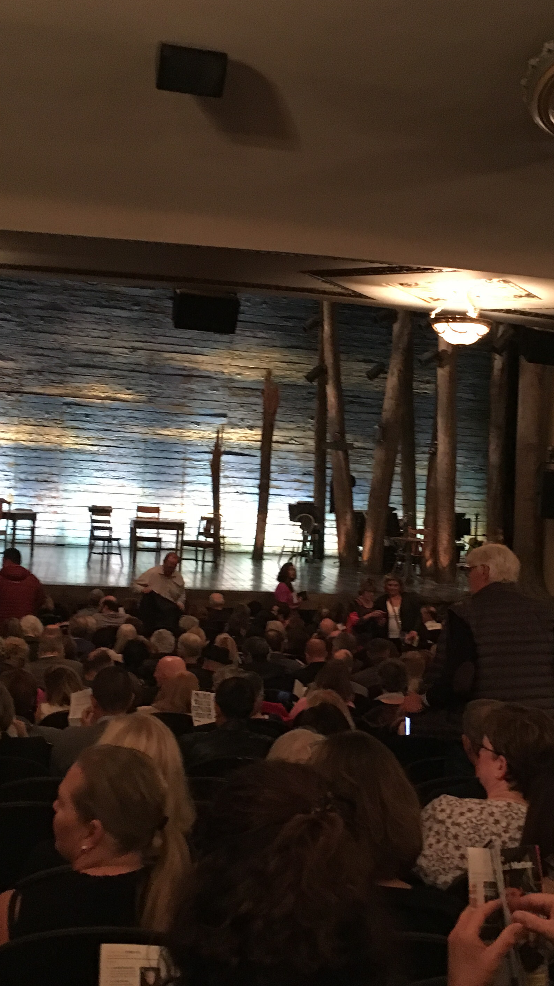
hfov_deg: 26.5
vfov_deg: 45.5
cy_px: 489
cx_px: 335
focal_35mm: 45
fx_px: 1175
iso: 250
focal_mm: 4.15
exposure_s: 1/15
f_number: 2.2
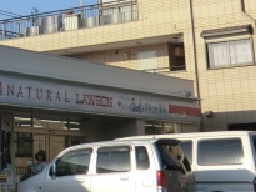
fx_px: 784
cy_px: -76
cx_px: -46
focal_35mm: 106
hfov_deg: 17.7
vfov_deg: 13.3
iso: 80
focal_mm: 6.1
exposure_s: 1/800
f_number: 3.6
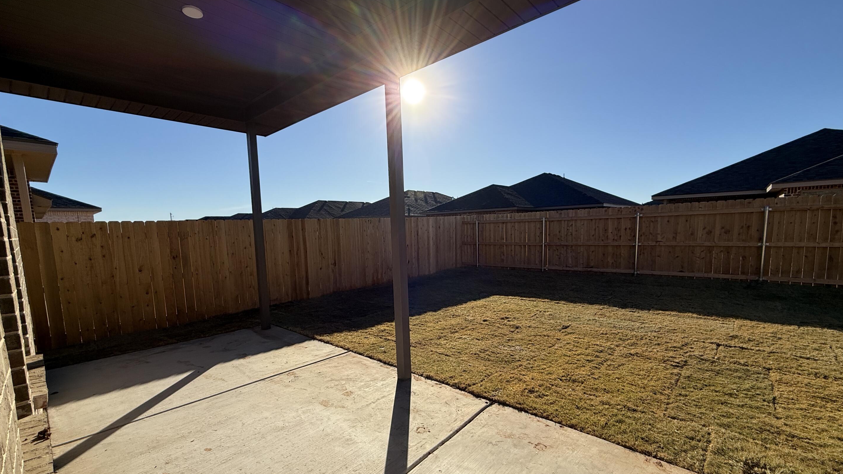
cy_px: 267
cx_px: 421
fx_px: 358
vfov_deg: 66.8
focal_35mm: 16
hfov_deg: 99.4
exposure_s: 1/2717
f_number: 2.2
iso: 50
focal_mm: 2.22
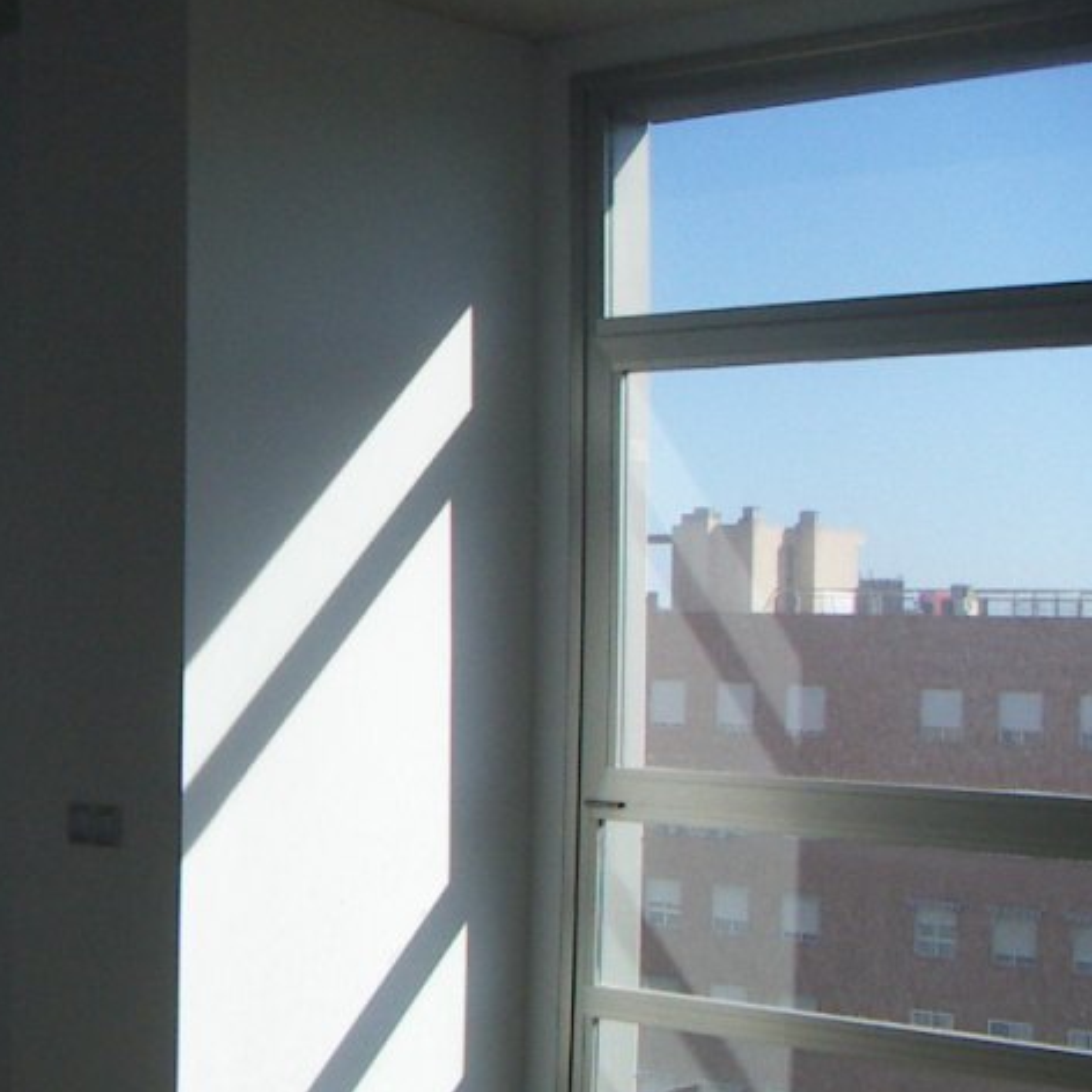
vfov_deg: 24.9
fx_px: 2463
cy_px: 726
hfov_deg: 23.7
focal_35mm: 69
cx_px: -49
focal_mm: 4.7
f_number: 6.7
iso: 80
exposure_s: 1/160
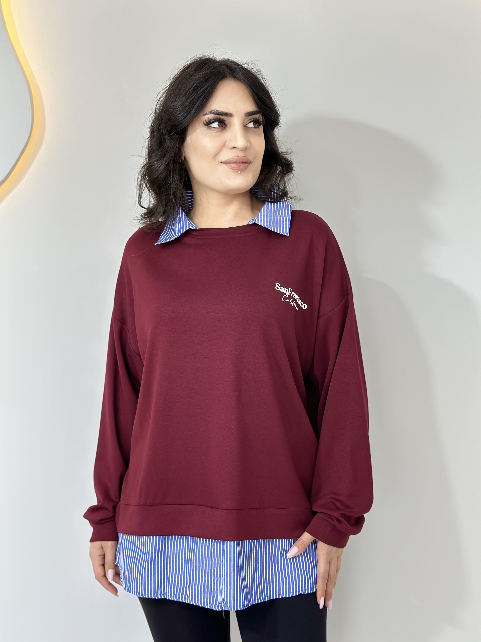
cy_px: 321
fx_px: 889
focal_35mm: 48
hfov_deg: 30.3
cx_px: 240
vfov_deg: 39.7
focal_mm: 6.86
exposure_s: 1/137
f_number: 1.78
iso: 64
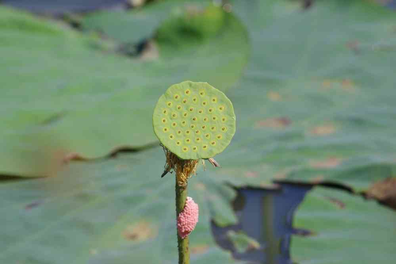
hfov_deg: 4.6
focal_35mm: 450
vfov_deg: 3.1
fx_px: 4950
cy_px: 132
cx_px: 198
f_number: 9
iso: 400
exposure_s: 1/320
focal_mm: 300
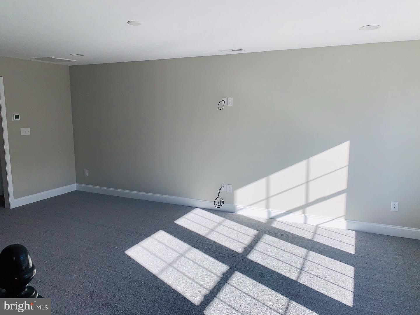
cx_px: 210
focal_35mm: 26
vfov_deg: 53.1
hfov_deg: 67.3
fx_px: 315
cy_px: 158
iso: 25
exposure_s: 1/856
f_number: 1.8
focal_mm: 4.25
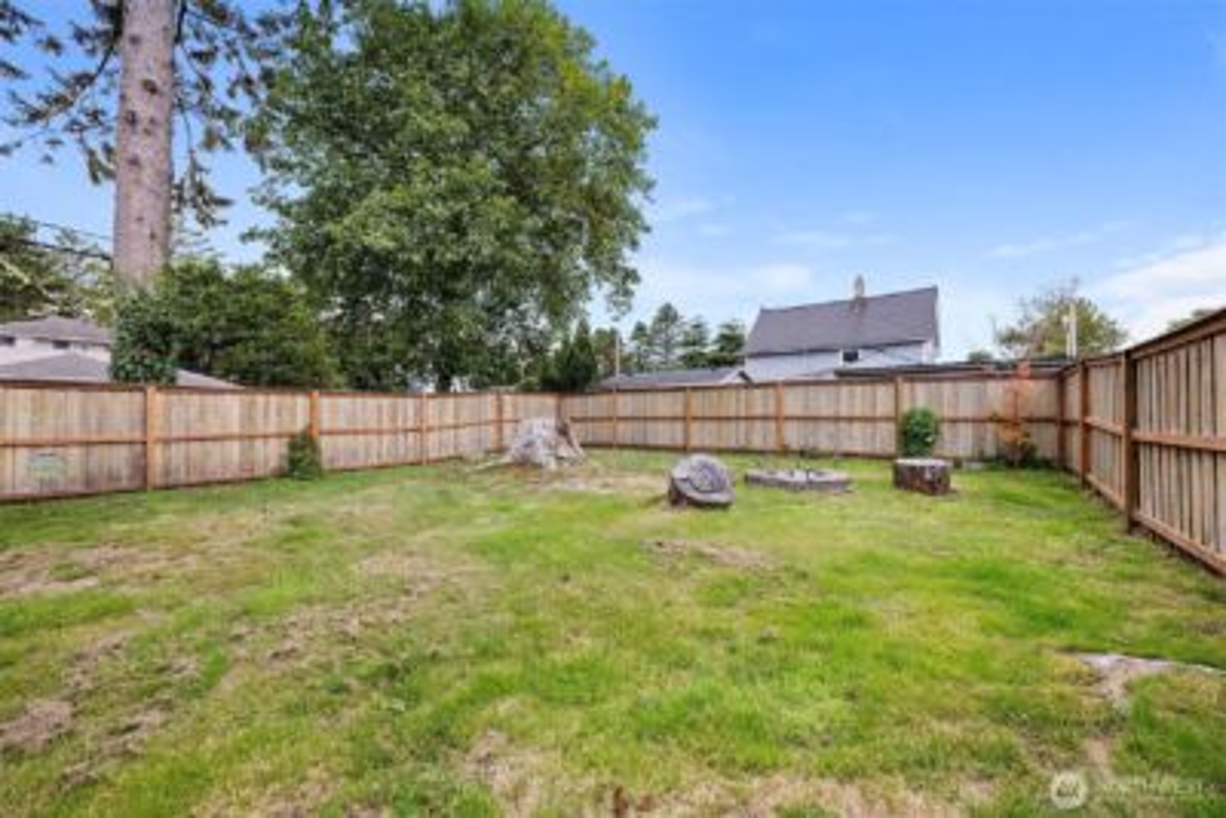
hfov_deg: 104.2
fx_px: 477
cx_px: 613
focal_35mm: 14
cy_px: 409
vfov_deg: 81.3
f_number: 5
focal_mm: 14
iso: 1000
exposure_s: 1/2000
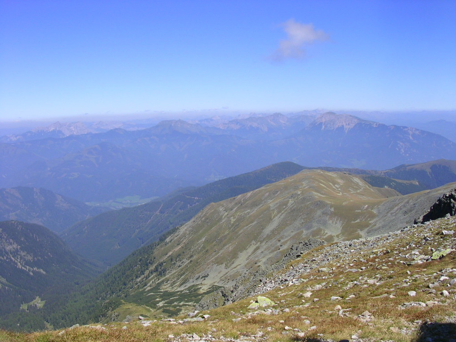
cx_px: 228
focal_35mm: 38
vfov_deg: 37.7
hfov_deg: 49.0
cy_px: 171
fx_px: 501
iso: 50
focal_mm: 5.8
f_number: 5.6
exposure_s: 1/336
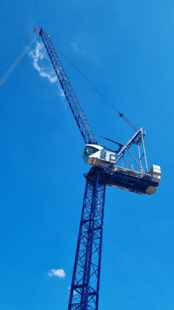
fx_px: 254
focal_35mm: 31
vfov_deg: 62.6
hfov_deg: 37.6
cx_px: 70
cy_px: 165
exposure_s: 1/2384
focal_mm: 5.4
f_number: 1.8
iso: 50
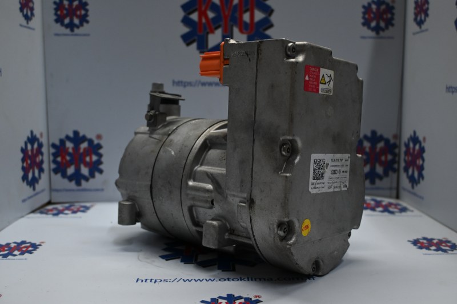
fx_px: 466
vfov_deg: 36.2
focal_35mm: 37
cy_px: 152
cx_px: 228
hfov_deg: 52.2
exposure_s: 1/125
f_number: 4.2
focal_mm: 24.5
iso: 640
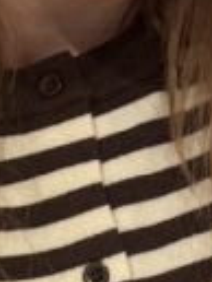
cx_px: 177
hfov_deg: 10.6
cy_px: -20
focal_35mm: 139
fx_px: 1133
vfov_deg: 13.9
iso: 320
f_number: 1.9
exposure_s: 1/33
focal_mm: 2.69
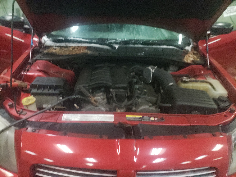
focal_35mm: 26
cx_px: 118
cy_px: 88
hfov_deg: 67.3
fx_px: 177
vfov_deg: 53.1
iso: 1240
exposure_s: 1/24
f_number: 1.5
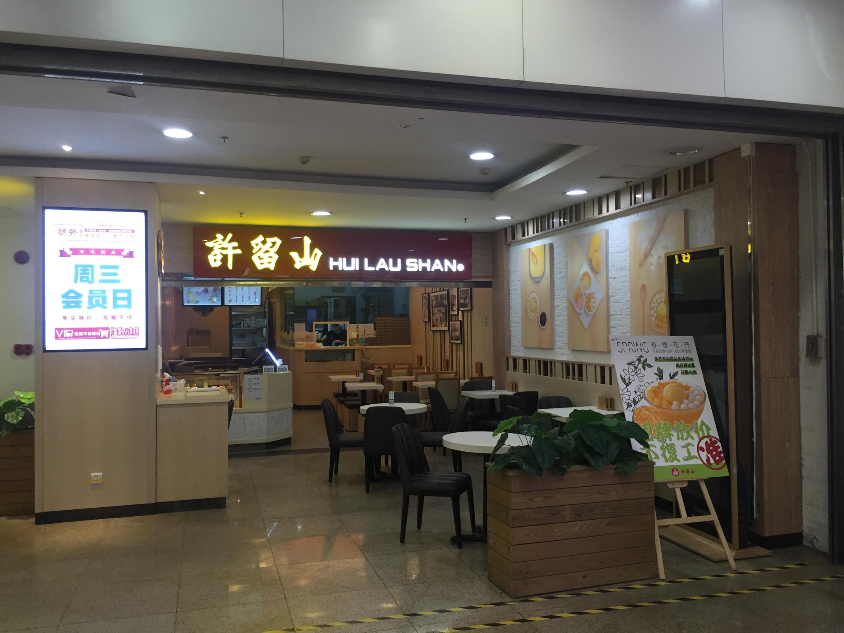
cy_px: 316
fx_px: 707
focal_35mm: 29
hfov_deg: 61.7
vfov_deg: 48.2
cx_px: 422
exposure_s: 1/33
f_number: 2.2
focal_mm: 4.15
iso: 64
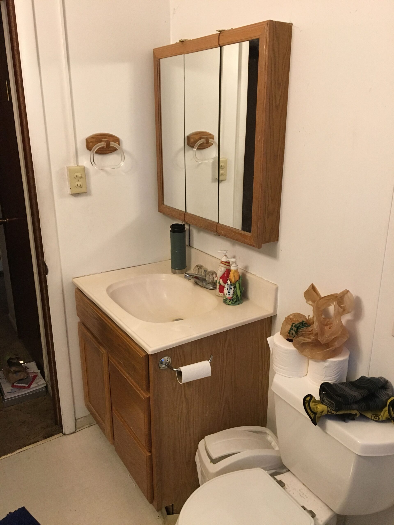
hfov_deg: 48.2
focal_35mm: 29
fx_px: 440
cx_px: 197
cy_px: 262
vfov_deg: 61.7
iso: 125
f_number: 2.2
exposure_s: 1/30
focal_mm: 4.15
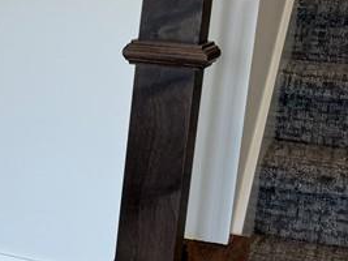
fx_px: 924
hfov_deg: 17.1
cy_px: 95
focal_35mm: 92
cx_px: -298
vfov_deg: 16.0
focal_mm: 6.76
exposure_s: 1/122
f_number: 1.78
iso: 50
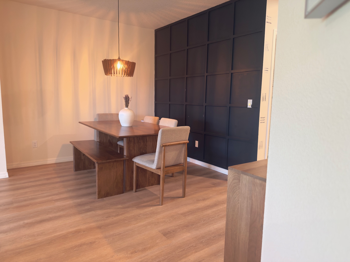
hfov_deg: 71.6
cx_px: 175
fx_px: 243
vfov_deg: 56.8
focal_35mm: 24
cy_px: 131
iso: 200
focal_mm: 6.76
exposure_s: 1/40
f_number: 1.78
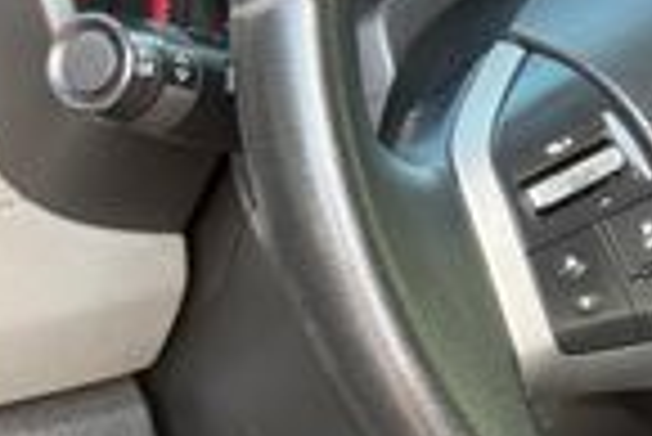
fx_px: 2937
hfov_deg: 12.2
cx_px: 926
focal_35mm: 162
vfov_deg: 8.5
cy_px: 126
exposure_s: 1/94
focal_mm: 6.76
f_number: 1.78
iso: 200
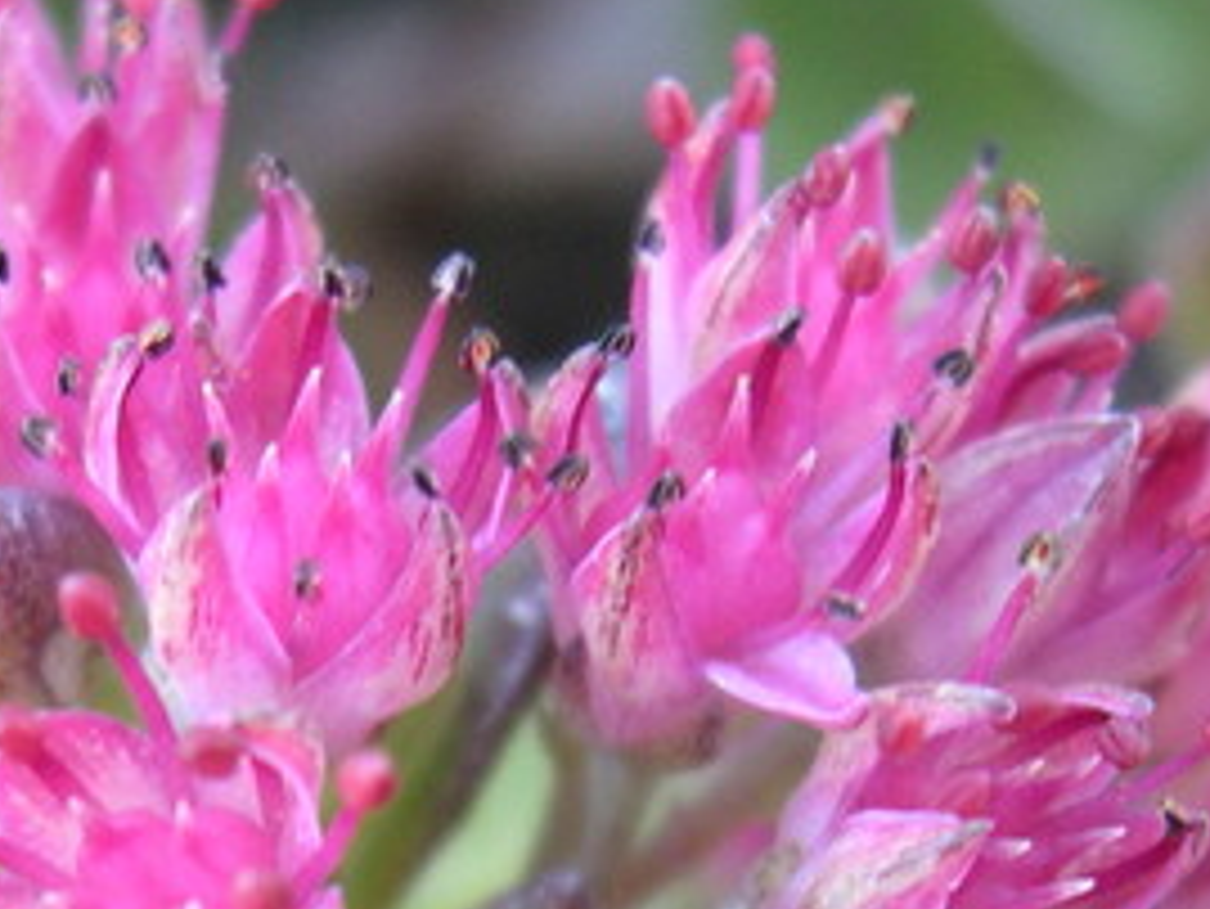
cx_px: 364
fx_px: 3952
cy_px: 1179
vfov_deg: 12.7
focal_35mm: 113
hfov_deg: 17.3
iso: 100
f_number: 2.8
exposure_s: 1/46.8
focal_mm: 8
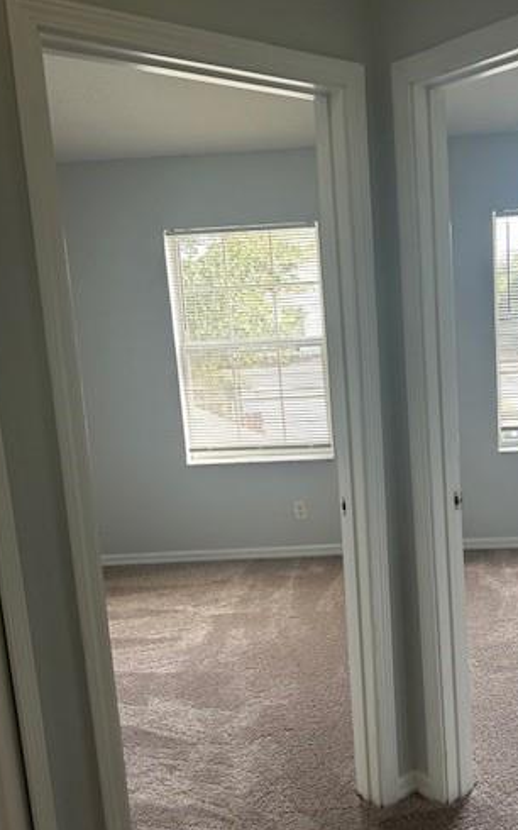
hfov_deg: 34.7
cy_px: 456
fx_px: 814
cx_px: 381
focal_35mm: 36
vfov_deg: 53.9
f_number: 1.5
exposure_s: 1/120
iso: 50
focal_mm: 5.7
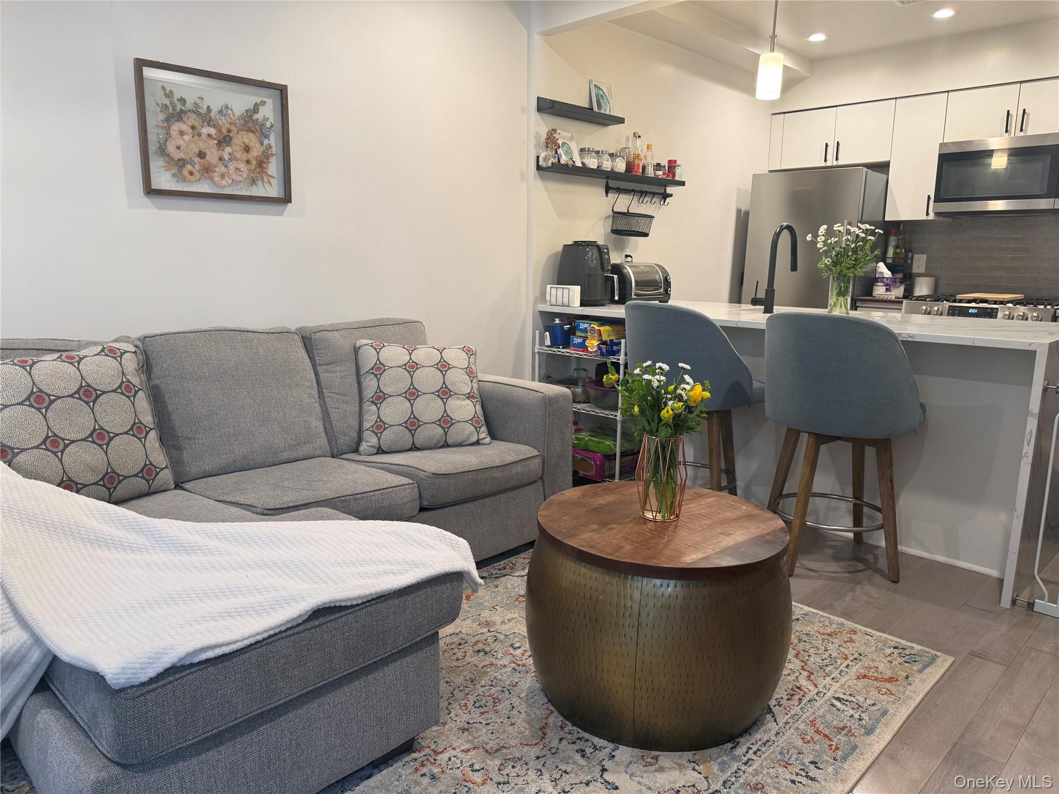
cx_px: 530
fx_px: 734
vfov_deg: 56.8
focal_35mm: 24
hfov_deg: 71.6
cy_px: 397
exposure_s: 1/60
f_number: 1.78
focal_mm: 6.76
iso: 160
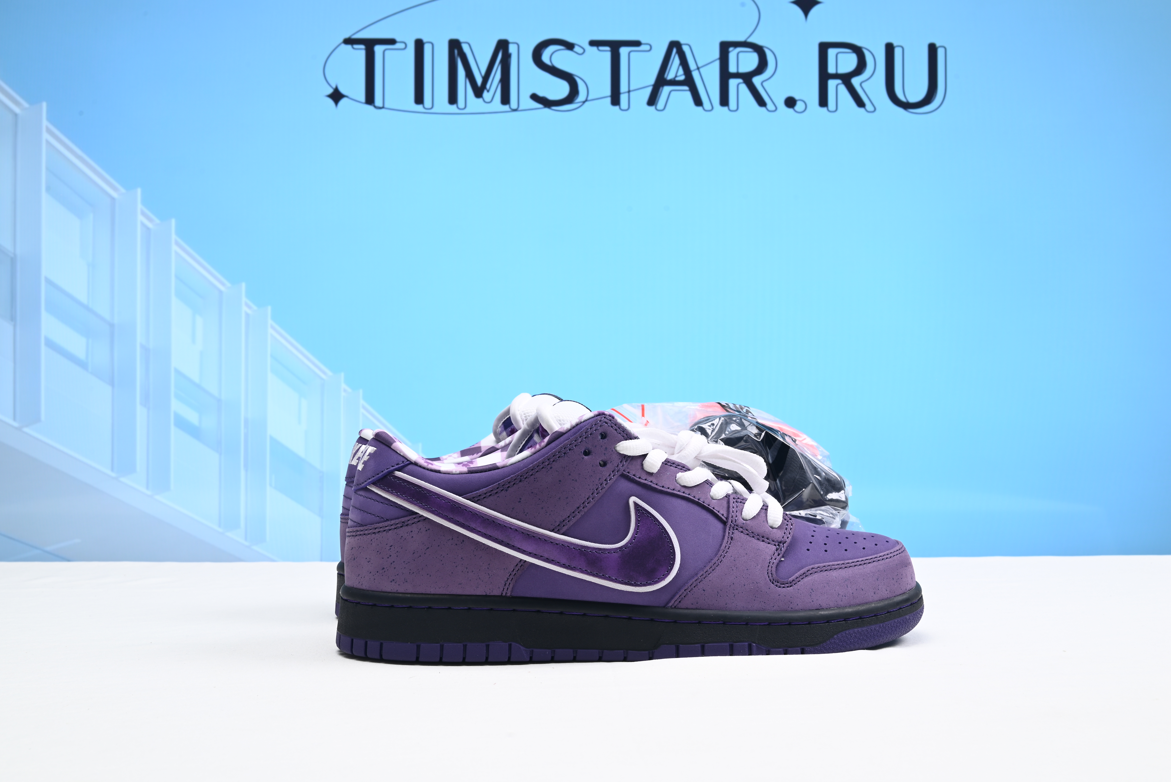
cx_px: 586
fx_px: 1302
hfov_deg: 48.4
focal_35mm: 40
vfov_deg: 33.4
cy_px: 391
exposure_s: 1/2
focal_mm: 40
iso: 100
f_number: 16
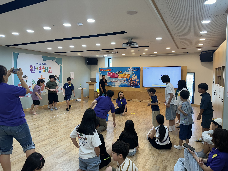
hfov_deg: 71.6
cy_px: 86
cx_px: 114
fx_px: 158
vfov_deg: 56.8
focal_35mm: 24
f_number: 1.78
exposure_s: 1/120
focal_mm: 6.86
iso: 160
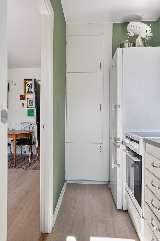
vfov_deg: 78.6
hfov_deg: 57.2
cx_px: 80
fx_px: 147
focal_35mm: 22
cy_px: 120
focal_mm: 22
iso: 400
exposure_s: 1/50
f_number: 8
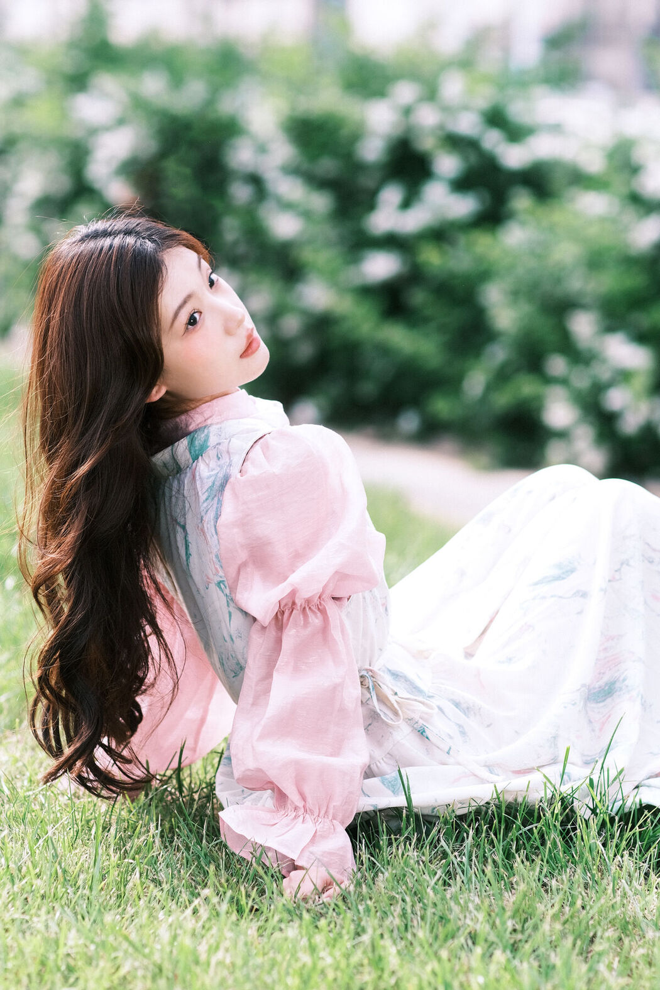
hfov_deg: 10.7
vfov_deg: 16.0
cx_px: 330
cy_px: 495
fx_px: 3520
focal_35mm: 128
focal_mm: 85
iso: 250
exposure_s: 1/1000
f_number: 2.5
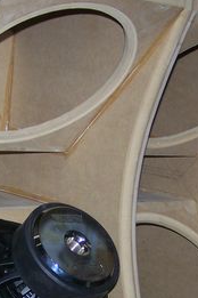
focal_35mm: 97
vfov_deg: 20.8
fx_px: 800
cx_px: 41
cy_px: 229
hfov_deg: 14.0
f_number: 2.8
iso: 80
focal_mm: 6.3
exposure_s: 1/60
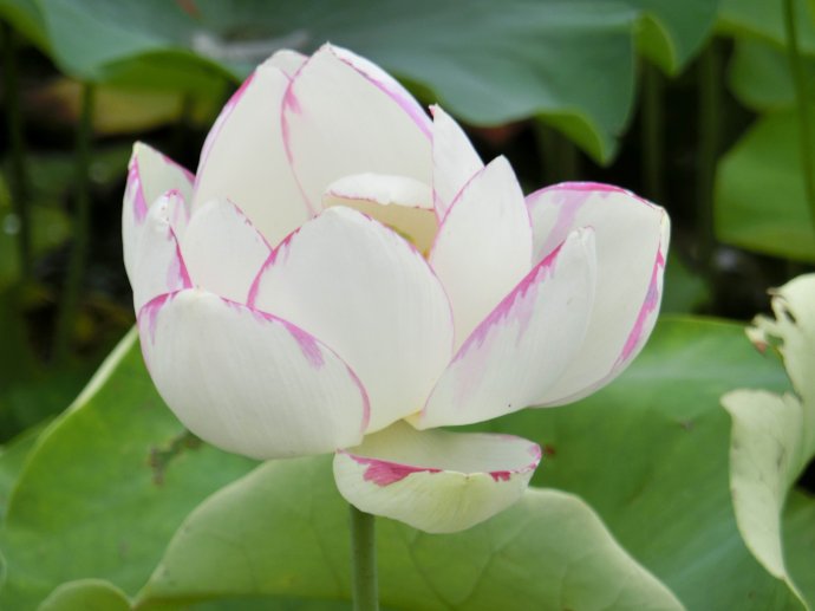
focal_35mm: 294
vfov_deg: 5.1
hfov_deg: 6.7
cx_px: 408
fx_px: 6920
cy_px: 306
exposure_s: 1/320
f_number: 5.8
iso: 80
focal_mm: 52.5
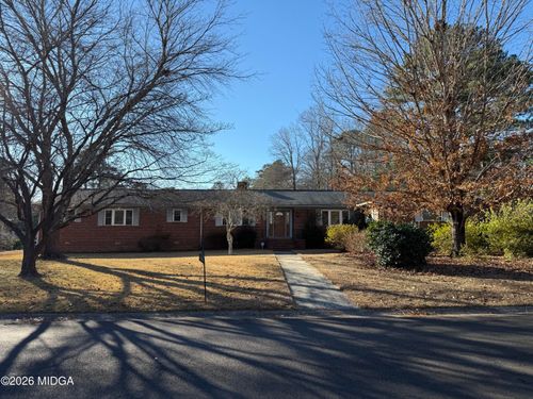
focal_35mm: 24
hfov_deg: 71.6
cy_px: 200
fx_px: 370
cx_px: 266
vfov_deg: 56.8
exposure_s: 1/1949
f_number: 1.78
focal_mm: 6.76
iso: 80
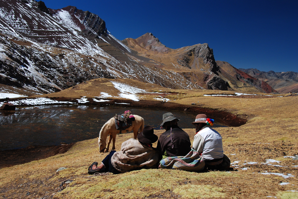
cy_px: 100
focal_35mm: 42
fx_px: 348
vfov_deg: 32.0
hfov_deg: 46.4
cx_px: 149
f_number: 5.6
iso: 200
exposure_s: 1/320
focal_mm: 28
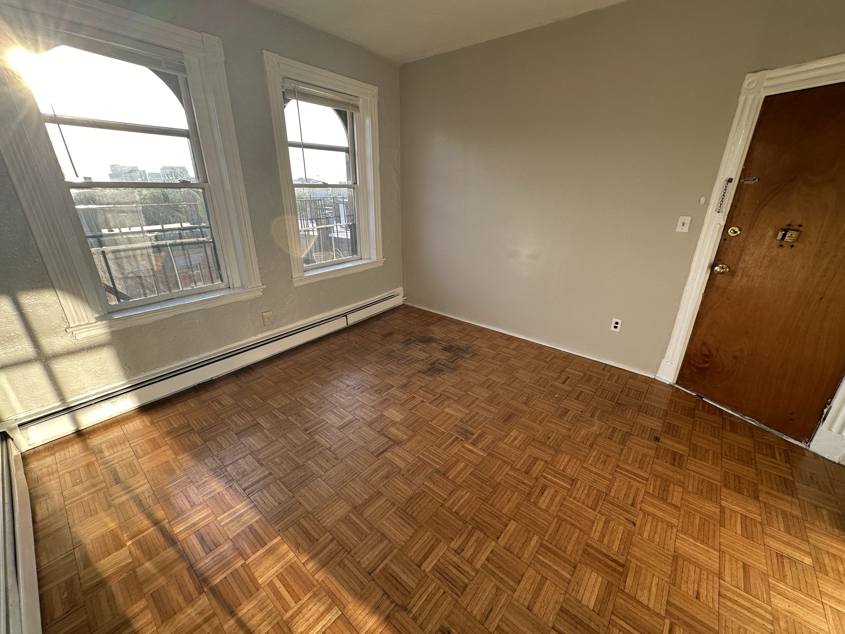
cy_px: 317
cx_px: 422
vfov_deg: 85.7
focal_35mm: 14
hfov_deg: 102.1
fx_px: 342
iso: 40
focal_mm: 2.22
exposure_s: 1/158
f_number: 2.2
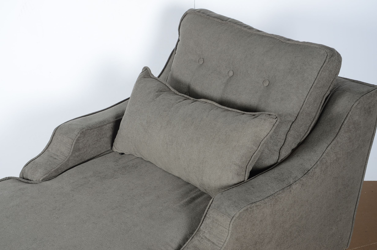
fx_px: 658
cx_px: 188
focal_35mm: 63
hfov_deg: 32.0
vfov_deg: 21.5
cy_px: 125
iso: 160
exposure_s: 1/80
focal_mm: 42
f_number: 7.1
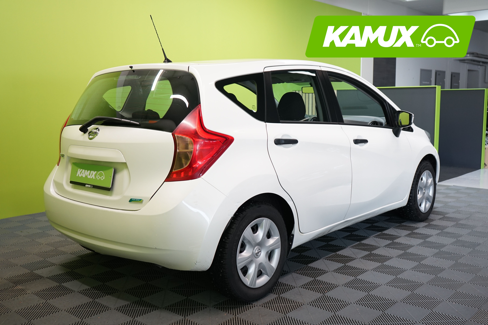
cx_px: 244
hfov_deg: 53.1
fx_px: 488
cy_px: 162
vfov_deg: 36.9
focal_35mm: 36
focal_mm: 36
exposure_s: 1/30
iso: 800
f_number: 4.5
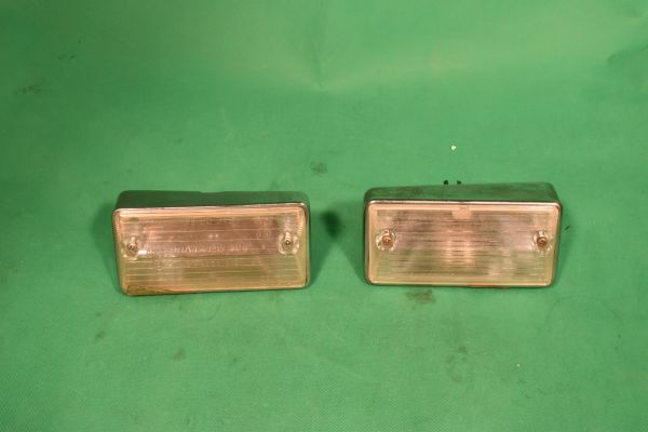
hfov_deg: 46.4
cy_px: 216
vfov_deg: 31.9
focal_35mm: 42
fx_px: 756
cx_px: 324
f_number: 29
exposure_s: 1/50
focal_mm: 28
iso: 2000
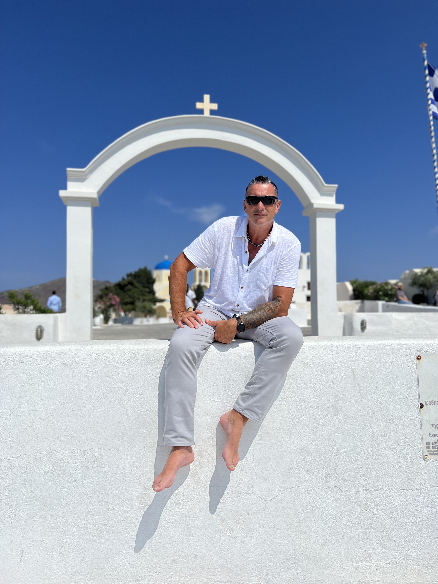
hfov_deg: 53.1
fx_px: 439
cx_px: 219
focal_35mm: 26
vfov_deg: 67.3
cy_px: 292
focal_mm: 5.7
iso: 50
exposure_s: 1/14286
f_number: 1.5
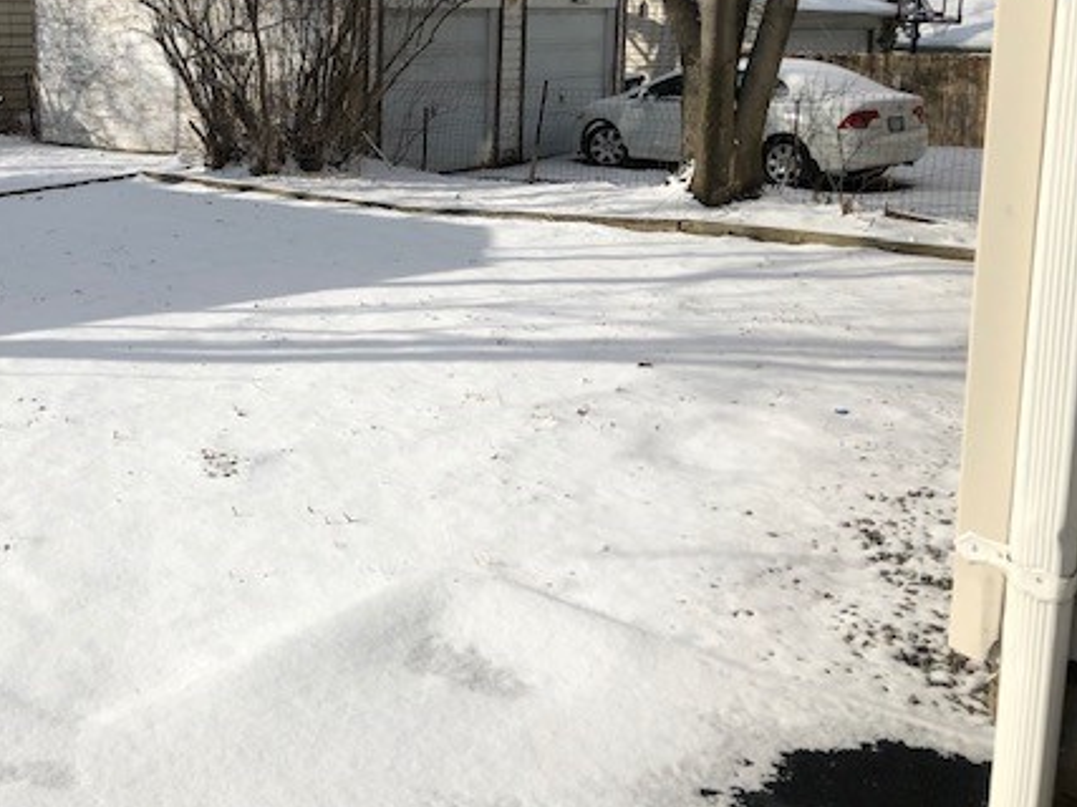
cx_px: 272
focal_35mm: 42
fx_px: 1306
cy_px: 245
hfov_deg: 43.4
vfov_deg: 33.9
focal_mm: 4
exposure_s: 1/5405
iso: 25
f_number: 1.8
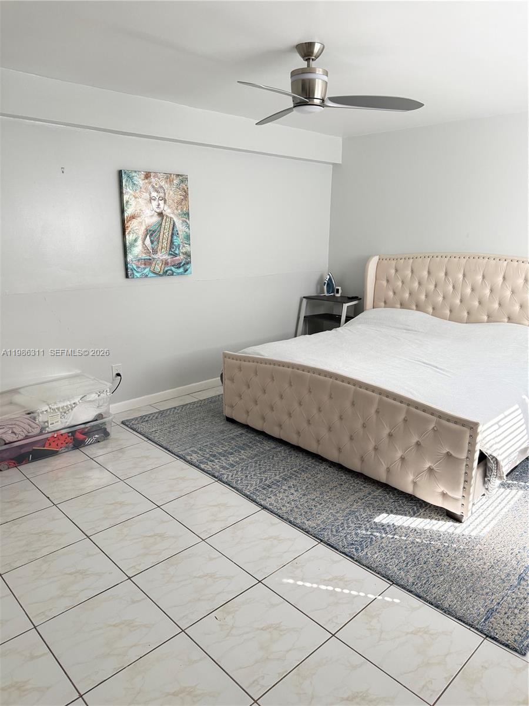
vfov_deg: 71.6
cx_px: 264
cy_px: 353
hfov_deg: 56.8
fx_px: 489
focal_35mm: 24
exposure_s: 1/121
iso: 200
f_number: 1.78
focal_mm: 6.76
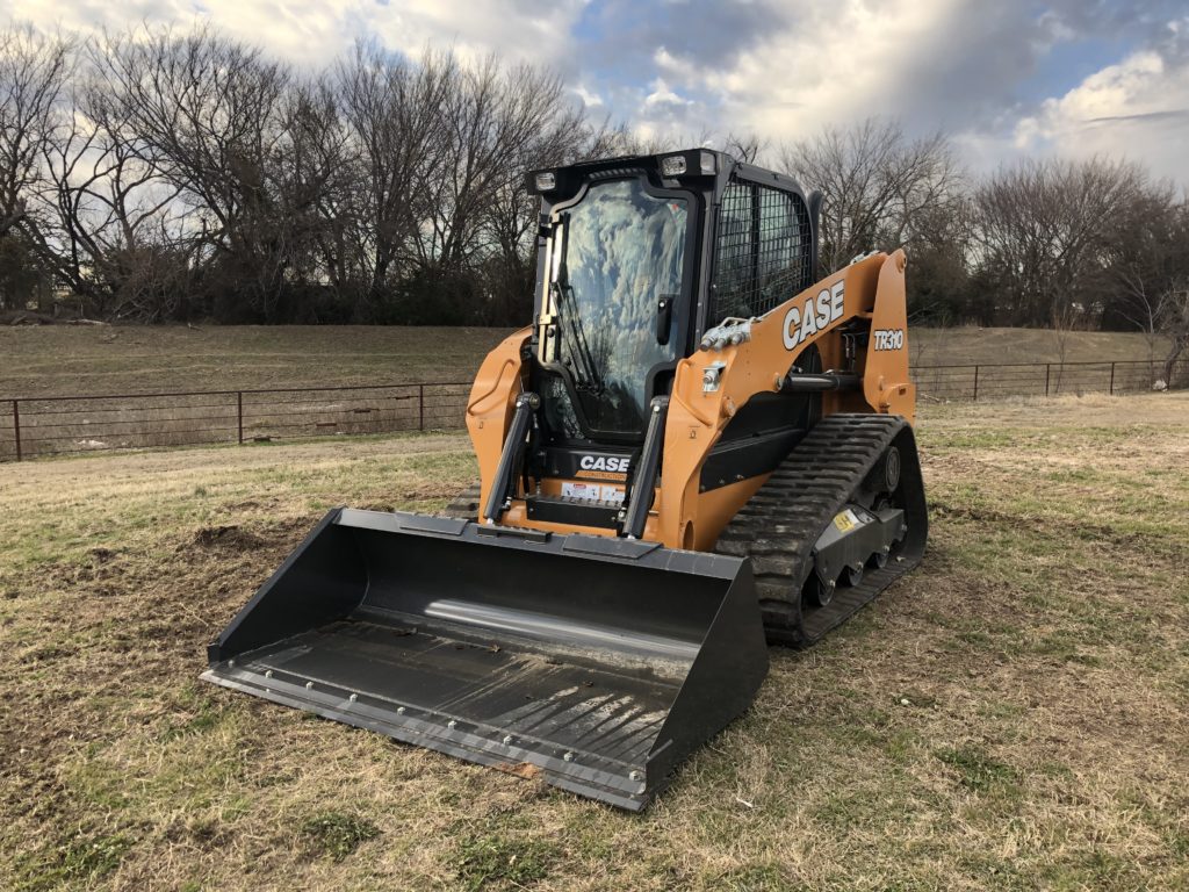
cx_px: 594
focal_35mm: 28
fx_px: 962
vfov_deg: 49.7
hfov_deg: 63.4
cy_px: 446
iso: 20
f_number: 1.8
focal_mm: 4
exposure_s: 1/270
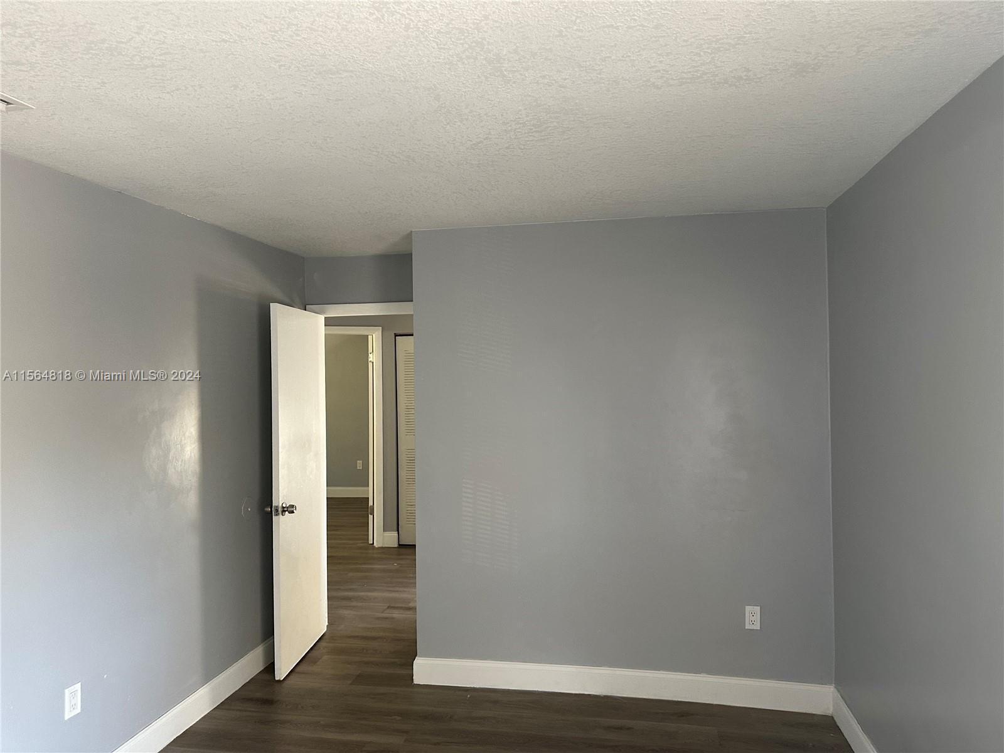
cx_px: 502
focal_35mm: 24
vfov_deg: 56.8
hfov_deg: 71.6
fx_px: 696
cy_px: 376
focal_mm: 6.86
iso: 250
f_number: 1.78
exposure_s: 1/60
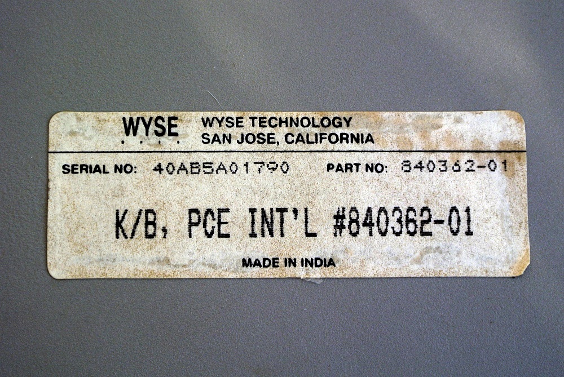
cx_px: 282
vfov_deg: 16.9
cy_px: 188
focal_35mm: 81
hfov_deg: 25.0
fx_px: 1270
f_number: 5.6
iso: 400
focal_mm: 30
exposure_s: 1/125
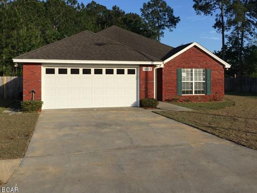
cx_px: 138
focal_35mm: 36
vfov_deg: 39.5
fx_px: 267
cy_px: 80
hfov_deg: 51.3
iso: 32
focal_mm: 4.15
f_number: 2.2
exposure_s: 1/2083
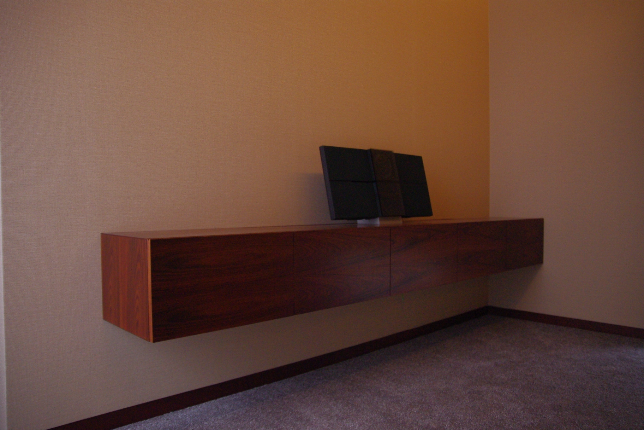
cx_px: 322
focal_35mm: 27
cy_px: 215
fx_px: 483
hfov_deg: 67.4
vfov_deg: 47.9
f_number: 2.8
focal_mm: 18
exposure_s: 1/90
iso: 800
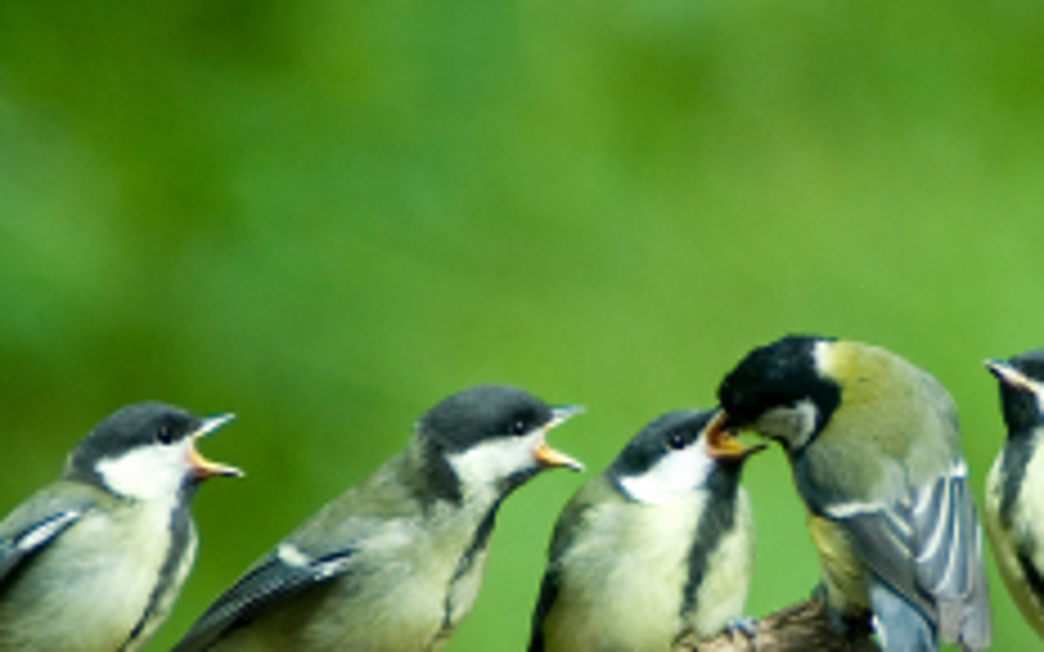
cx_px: 763
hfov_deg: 1.9
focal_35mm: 1117
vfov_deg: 1.2
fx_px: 31781
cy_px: 576
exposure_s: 1/500
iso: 400
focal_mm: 400
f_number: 6
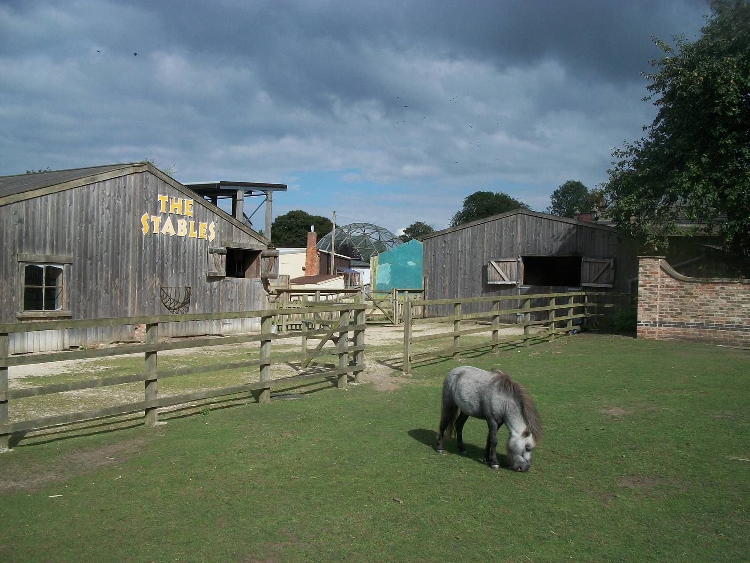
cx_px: 375
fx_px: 693
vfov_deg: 44.2
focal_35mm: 32
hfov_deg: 56.8
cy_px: 282
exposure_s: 1/640
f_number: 5.5
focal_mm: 5.7
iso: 80
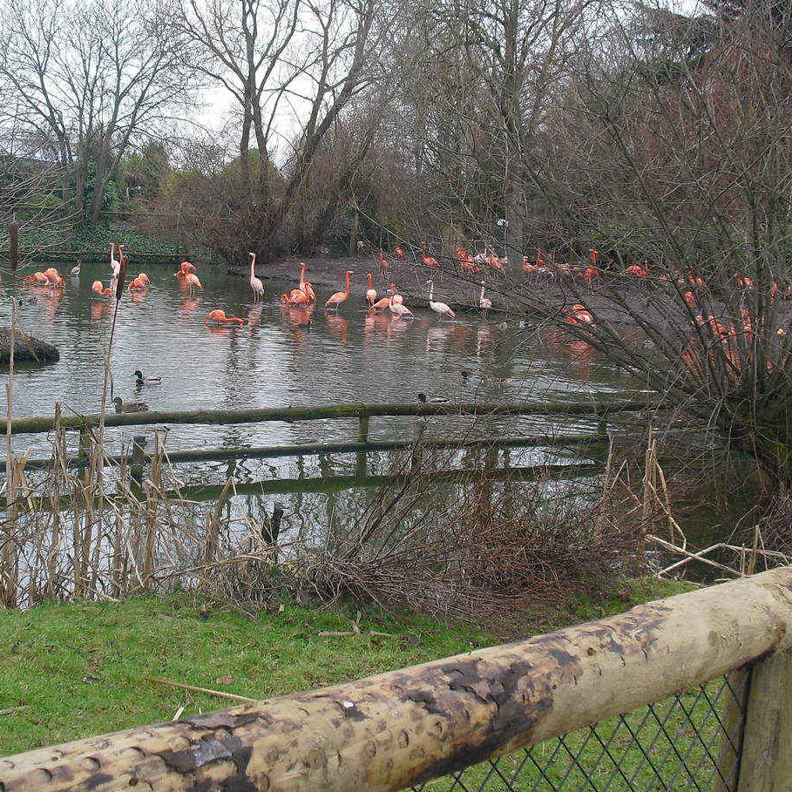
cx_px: 297
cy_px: 339
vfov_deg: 30.5
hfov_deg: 30.4
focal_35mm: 56
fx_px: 1450
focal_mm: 6.3
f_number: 3.1
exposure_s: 1/100
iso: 100
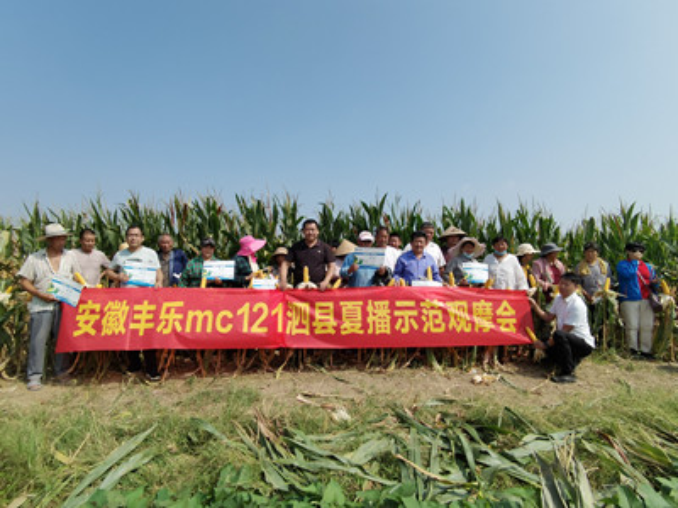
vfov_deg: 71.6
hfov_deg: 87.8
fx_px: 353
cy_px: 254
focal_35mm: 18
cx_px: 339
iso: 50
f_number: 2.2
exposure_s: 1/1623
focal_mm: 2.26
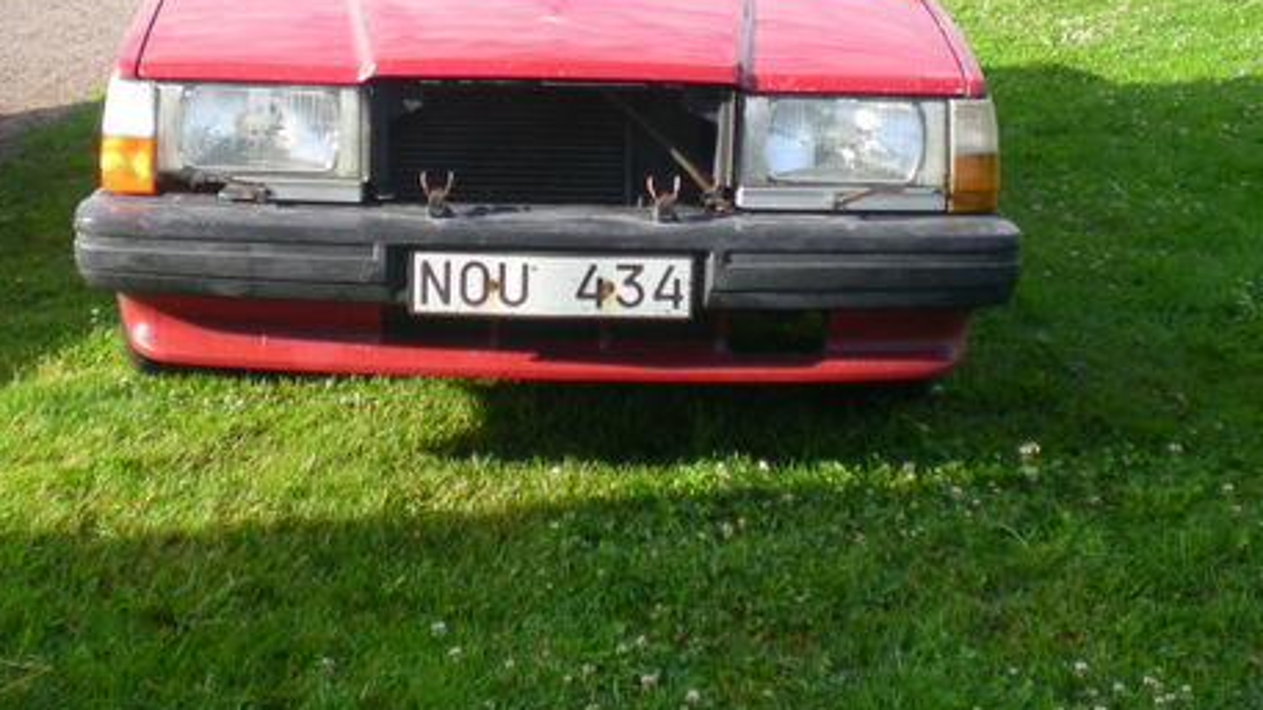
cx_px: 511
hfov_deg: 35.9
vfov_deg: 20.4
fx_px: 1942
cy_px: 102
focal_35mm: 58
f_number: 3.1
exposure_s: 1/250
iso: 50
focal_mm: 6.3
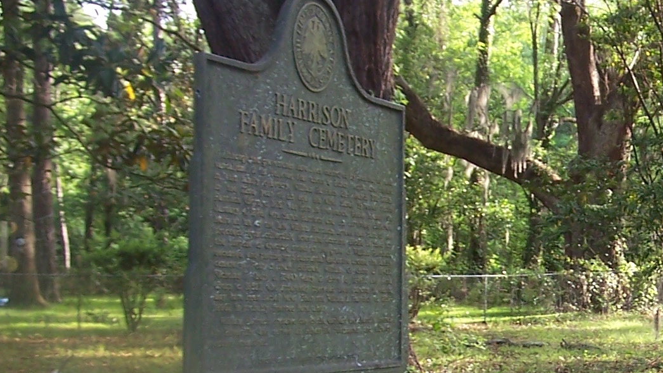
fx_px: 1600
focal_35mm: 91
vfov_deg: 13.2
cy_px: 324
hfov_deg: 22.9
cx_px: 588
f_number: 2.8
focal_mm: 6.3
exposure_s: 1/60
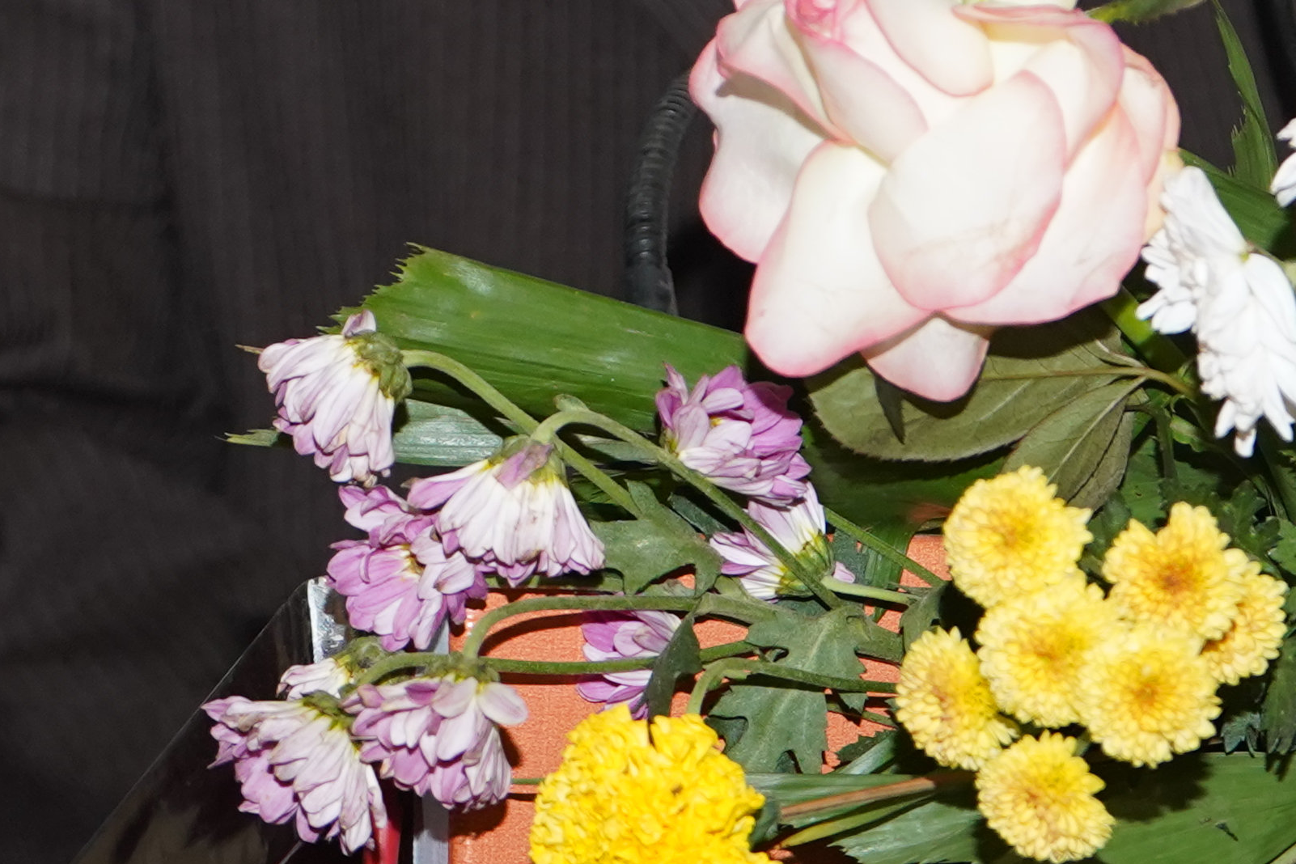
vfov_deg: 5.7
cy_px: -563
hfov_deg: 8.7
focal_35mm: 236
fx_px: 8495
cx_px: 733
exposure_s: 1/125
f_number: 5.6
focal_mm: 63
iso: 1250
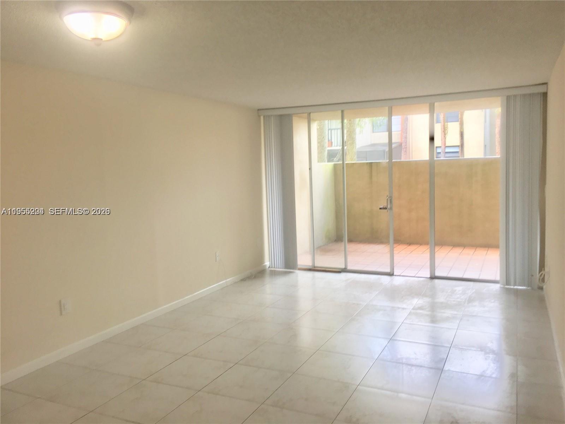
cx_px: 282
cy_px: 212
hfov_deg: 61.7
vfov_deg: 48.2
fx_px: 473
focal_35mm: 29
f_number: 2.2
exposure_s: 1/60
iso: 25
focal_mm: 4.15
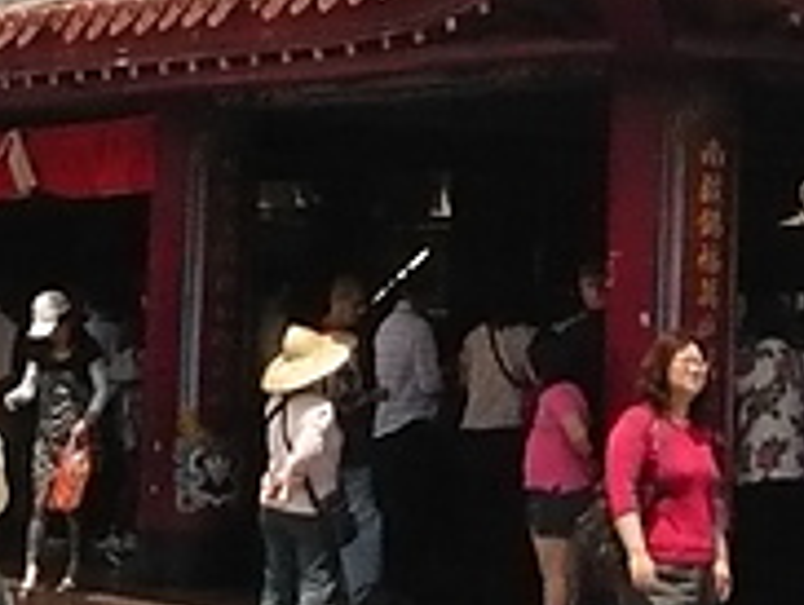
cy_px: -132
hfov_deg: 12.4
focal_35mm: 158
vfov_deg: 9.3
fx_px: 3675
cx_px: 720
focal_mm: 5.2
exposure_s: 1/500
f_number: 9
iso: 400
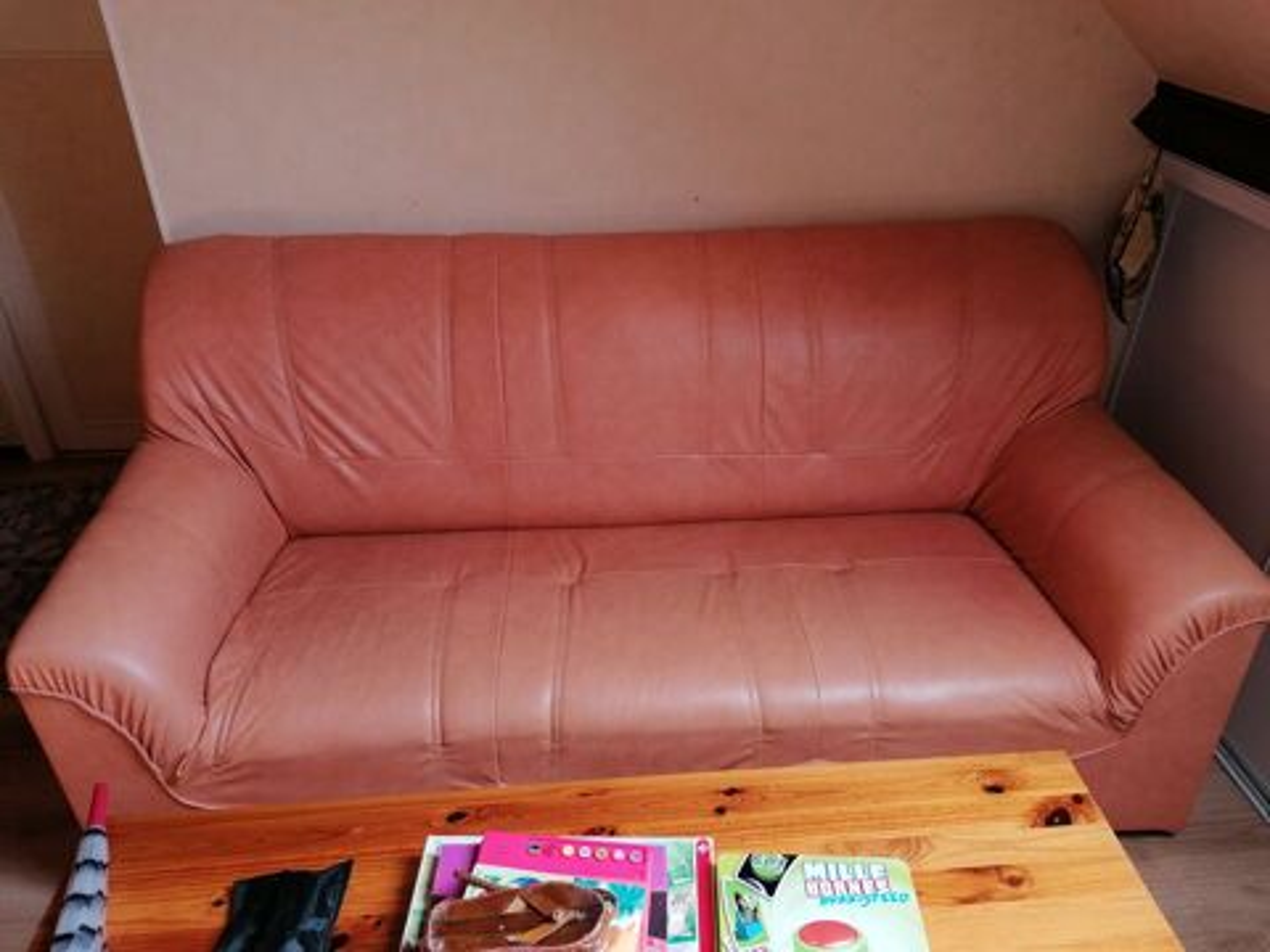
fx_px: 991
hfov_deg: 65.3
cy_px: 476
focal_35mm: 27
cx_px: 635
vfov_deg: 51.4
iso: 80
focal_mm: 4.75
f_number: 1.8
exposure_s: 1/120
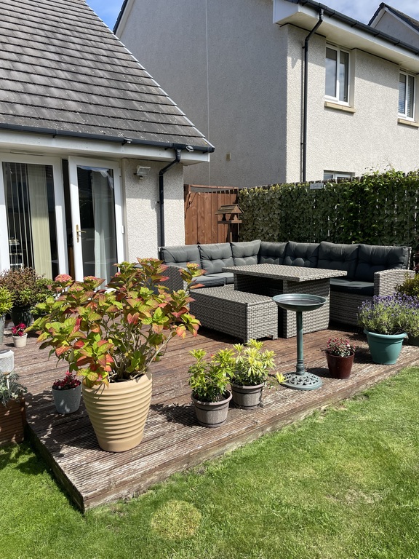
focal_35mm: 26
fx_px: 420
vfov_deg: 67.3
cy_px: 280
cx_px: 210
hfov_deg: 53.1
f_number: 1.6
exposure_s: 1/3040
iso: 32
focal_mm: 4.2
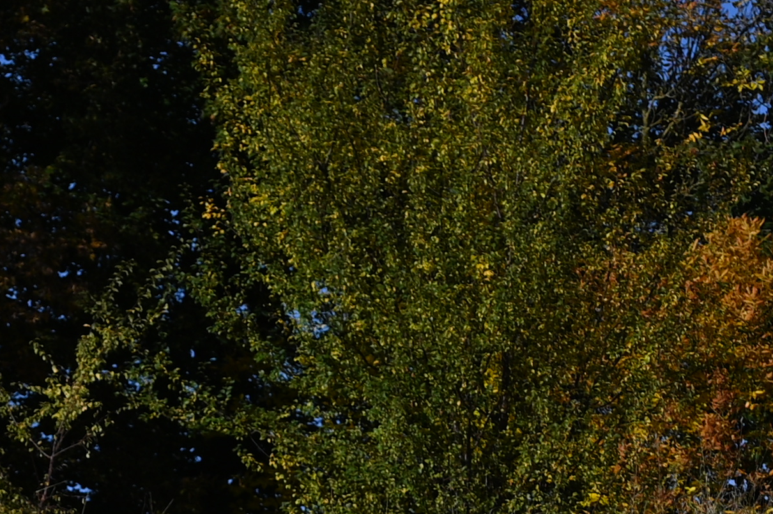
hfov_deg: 9.4
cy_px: 908
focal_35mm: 220
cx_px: 523
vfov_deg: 6.1
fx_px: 4721
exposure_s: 1/2000
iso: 100
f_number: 4
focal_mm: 44
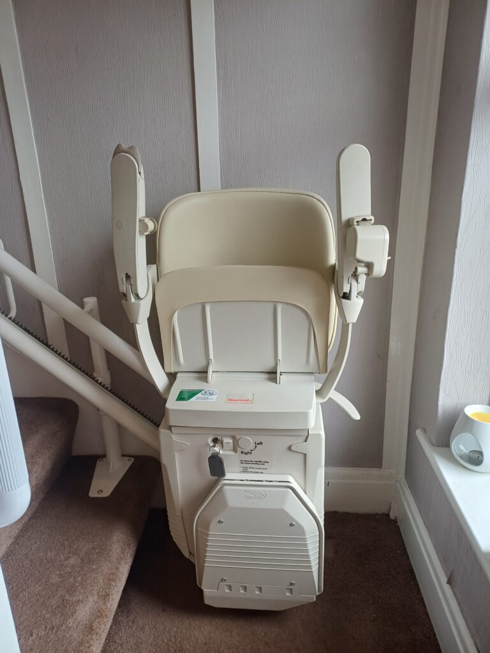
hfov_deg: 54.9
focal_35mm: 25
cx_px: 245
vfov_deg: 69.4
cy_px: 326
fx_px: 472
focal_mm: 4.65
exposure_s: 1/50
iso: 100
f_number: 1.8
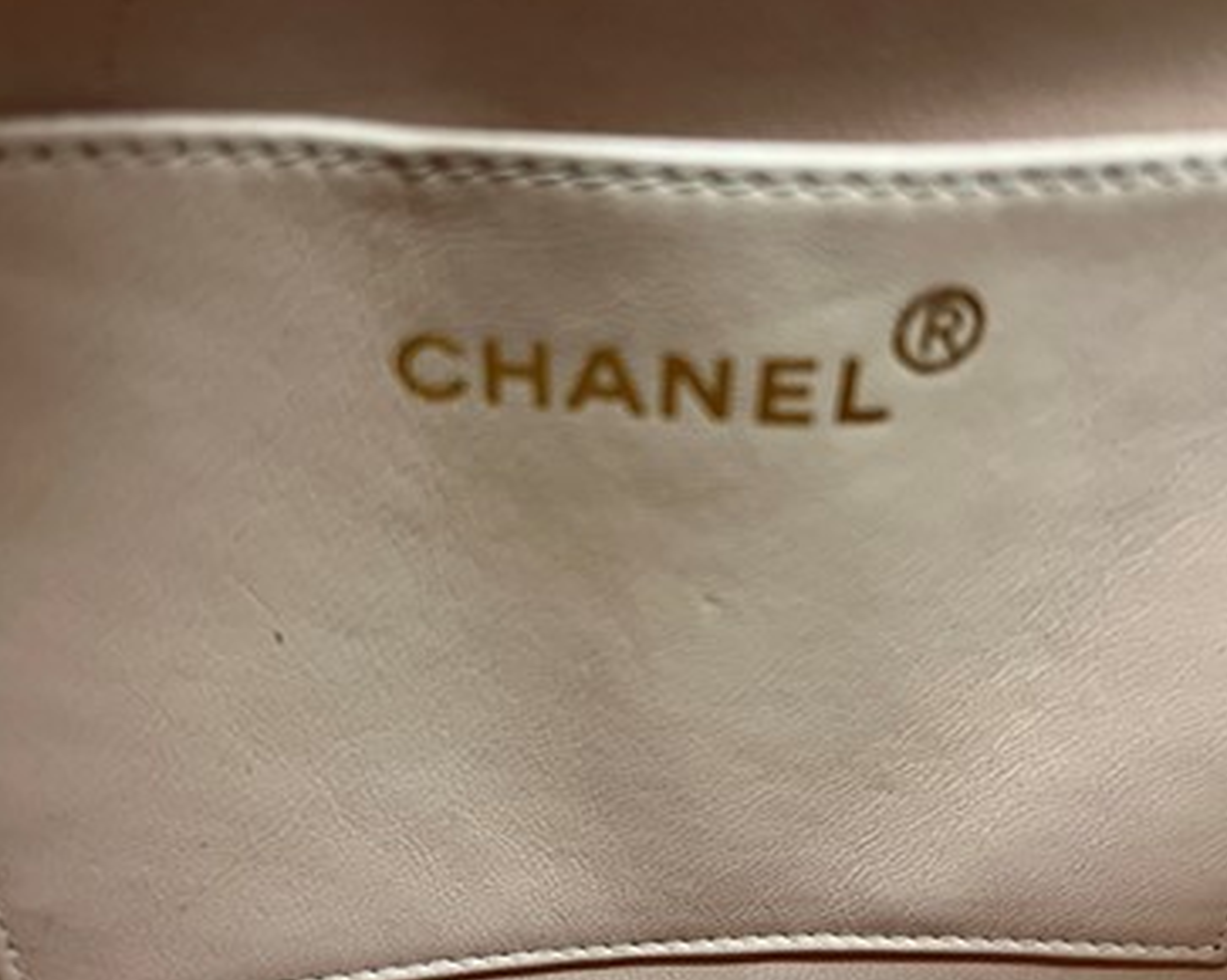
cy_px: 487
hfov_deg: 62.2
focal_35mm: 28
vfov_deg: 51.5
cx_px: 608
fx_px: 1016
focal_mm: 5.1
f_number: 1.6
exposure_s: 1/50
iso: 125
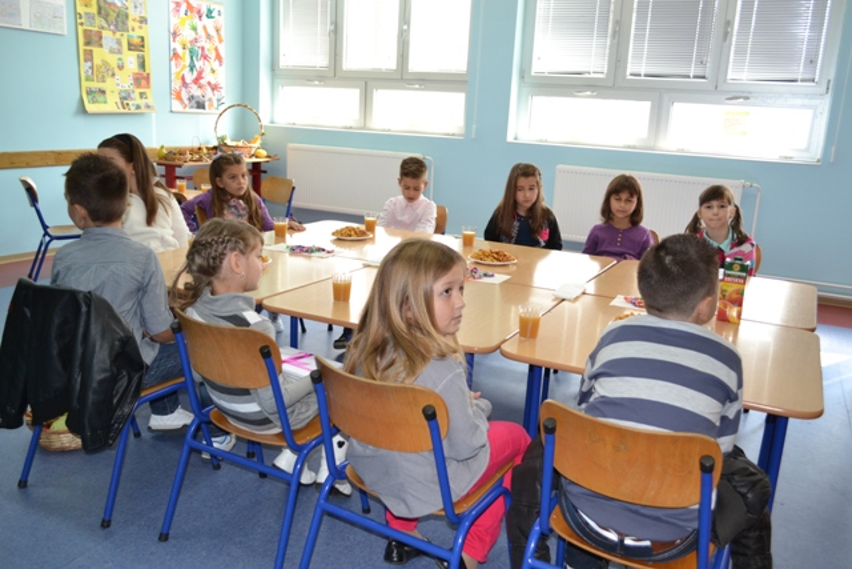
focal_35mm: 30
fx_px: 710
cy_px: 284
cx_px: 426
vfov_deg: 43.6
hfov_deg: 61.9
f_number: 4
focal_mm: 20
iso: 400
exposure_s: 1/125
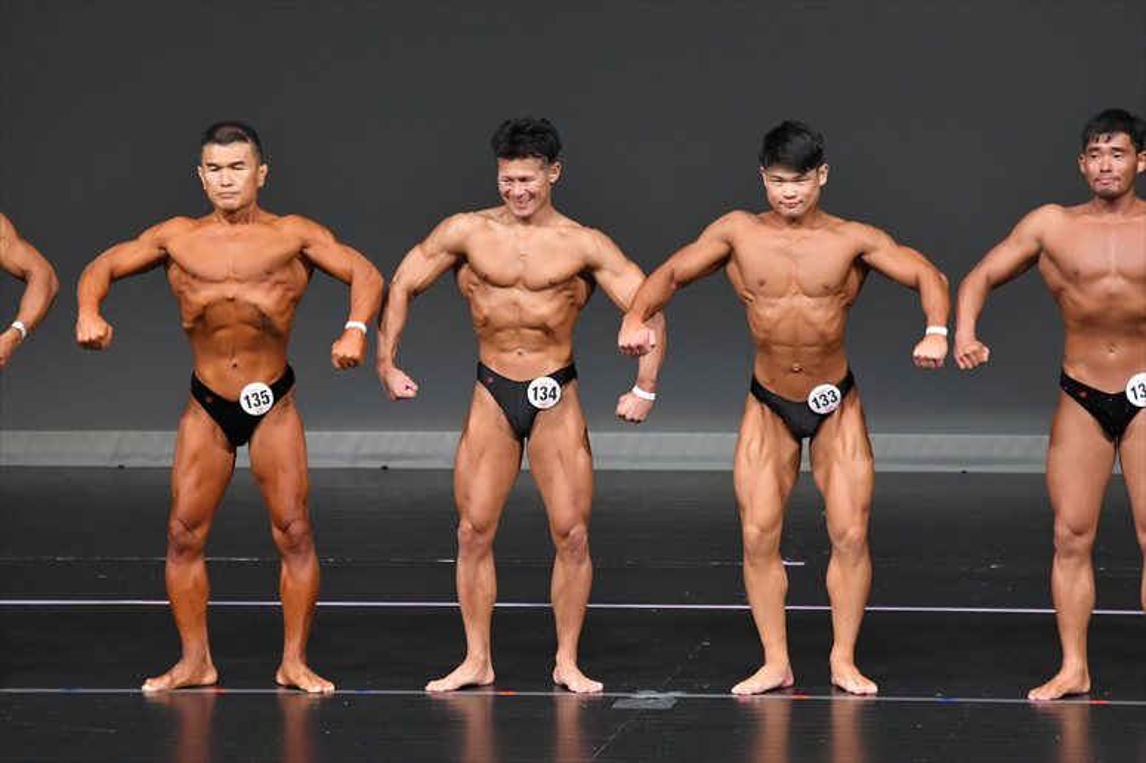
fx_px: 9545
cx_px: 573
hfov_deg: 6.9
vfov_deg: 4.6
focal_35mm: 300
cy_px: 382
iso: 4000
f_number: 5.6
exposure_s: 1/400
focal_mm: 200
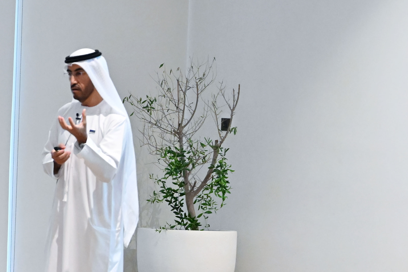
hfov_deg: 8.8
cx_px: -140
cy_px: 282
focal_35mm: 230
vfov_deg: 6.0
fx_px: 2606
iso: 4000
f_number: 3.5
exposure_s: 1/160
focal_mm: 70
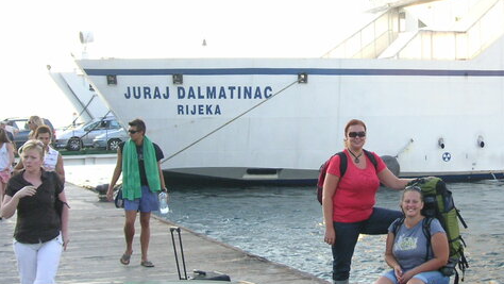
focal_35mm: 68
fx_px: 909
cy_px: 78
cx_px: 353
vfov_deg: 17.7
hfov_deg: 30.7
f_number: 2.8
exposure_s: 1/90
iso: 50
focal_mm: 6.1
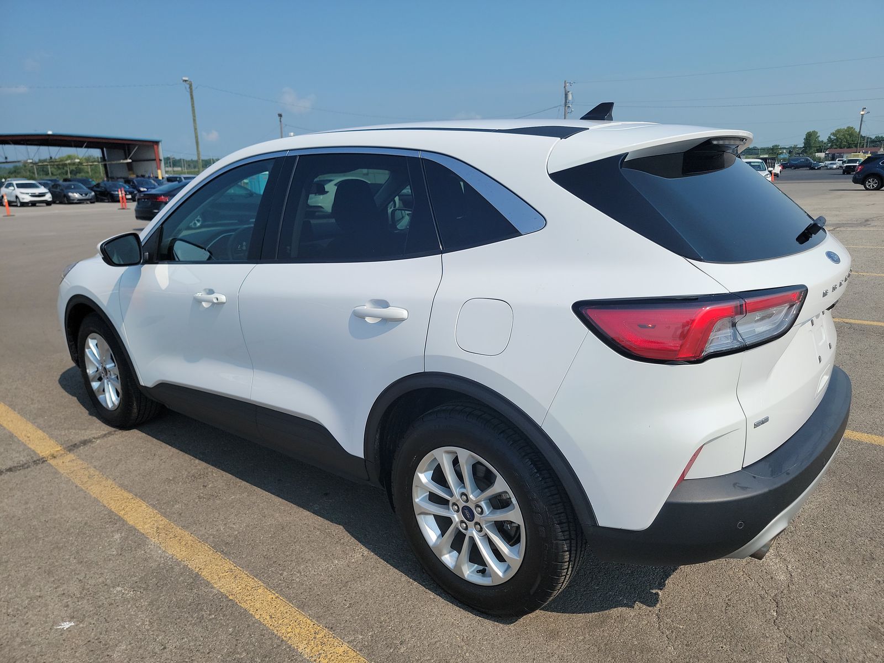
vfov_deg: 56.8
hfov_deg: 71.6
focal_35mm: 24
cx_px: 442
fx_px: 613
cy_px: 332
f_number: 1.8
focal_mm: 6.7
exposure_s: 1/1339
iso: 50
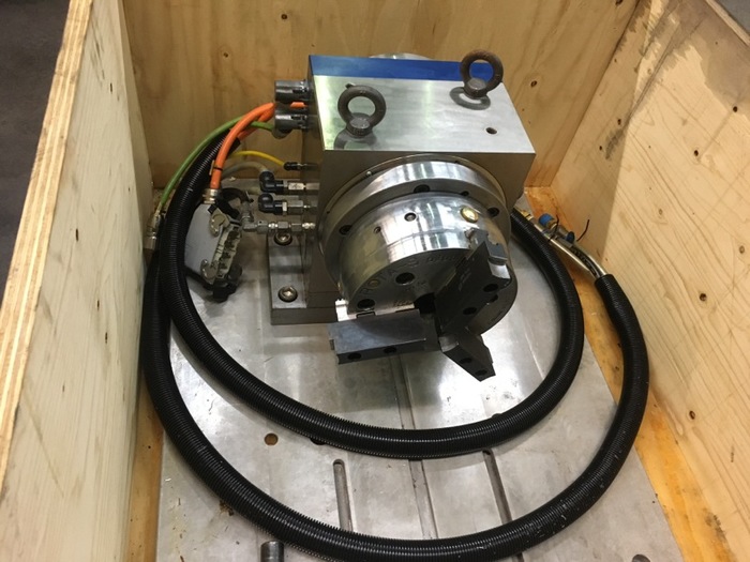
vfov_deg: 48.2
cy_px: 281
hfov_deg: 61.7
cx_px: 375
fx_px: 628
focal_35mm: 29
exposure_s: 1/17
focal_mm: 4.15
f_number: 2.2
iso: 200
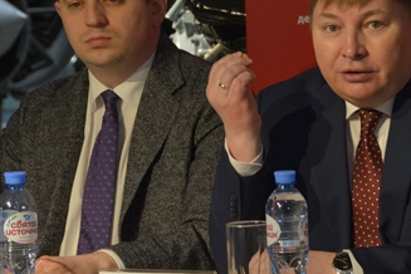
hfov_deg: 9.5
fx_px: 2477
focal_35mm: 217
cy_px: 96
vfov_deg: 6.3
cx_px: 335
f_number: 5.6
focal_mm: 70
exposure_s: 1/160
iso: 1250
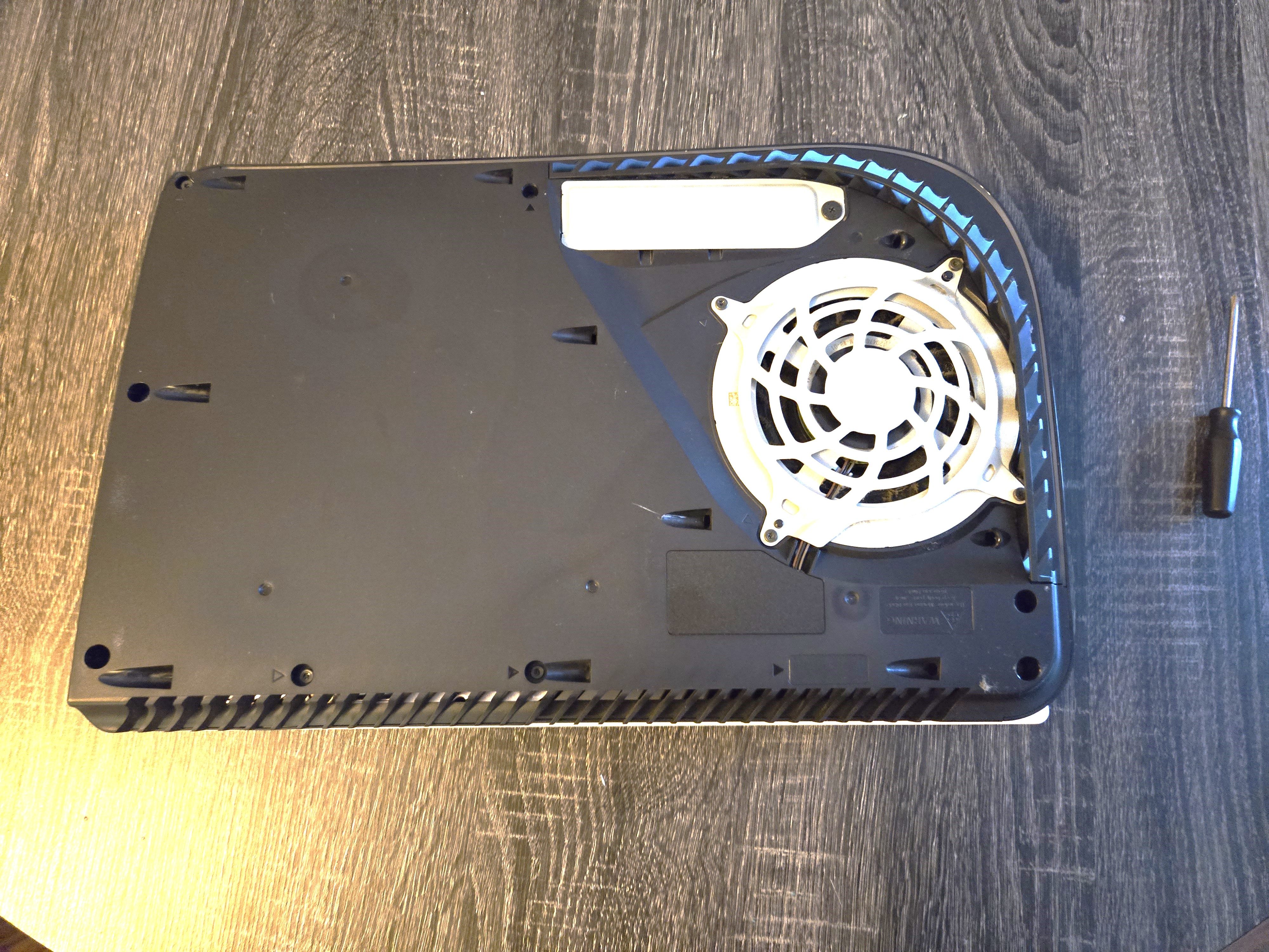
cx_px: 634
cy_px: 476
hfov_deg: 73.9
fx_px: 843
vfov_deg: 58.9
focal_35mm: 23
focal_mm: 5.4
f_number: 1.8
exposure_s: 1/40
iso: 1600
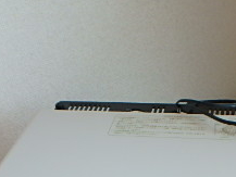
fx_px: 423
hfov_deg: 30.6
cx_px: 182
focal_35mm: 62
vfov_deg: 21.4
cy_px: 231
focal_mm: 3.7
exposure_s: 1/60
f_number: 3.5
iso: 125
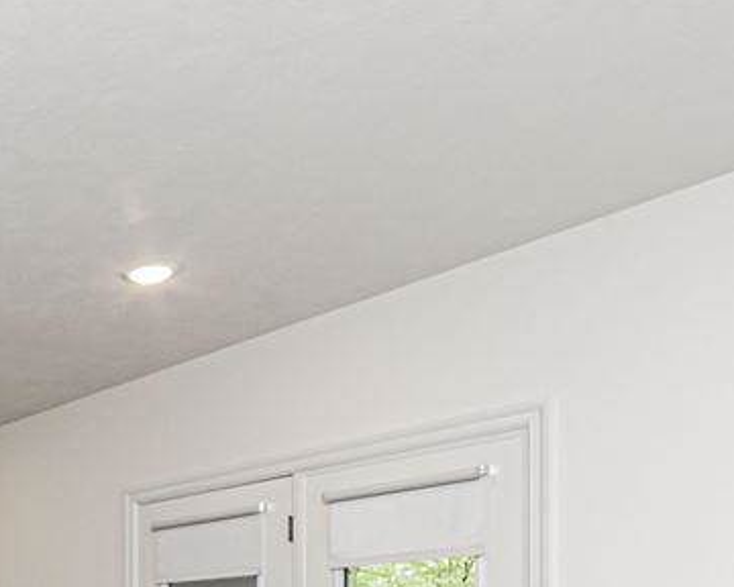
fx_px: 1086
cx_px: -214
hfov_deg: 30.0
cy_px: 649
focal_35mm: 50
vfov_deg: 27.6
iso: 3200
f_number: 13
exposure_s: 1/60
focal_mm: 10
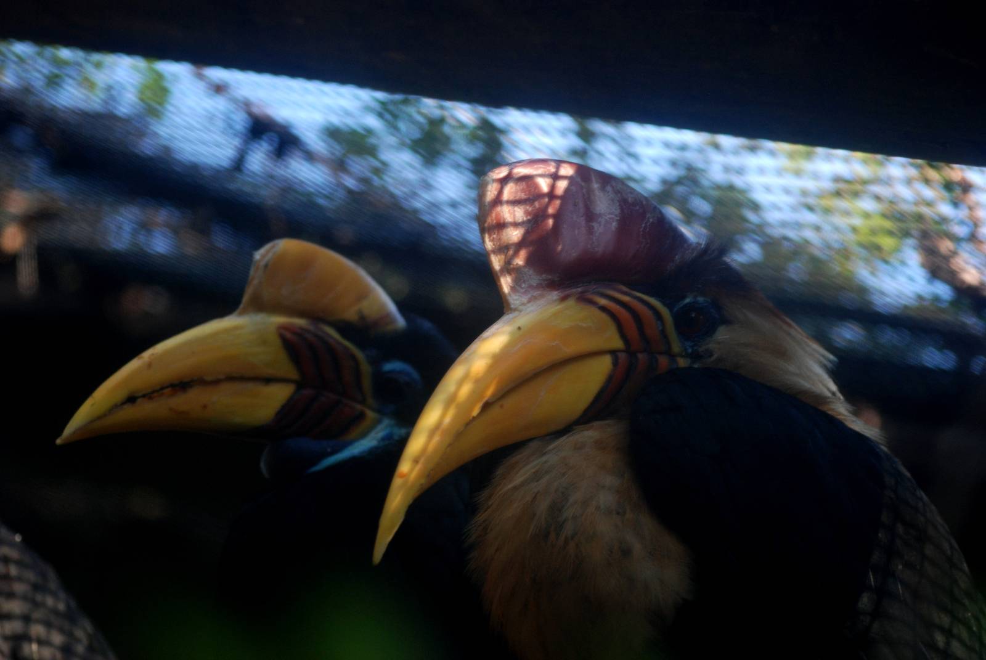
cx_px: 493
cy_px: 330
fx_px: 5553
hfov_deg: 10.1
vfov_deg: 6.8
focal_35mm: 202
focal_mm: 135
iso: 400
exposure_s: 1/160
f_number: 4.2
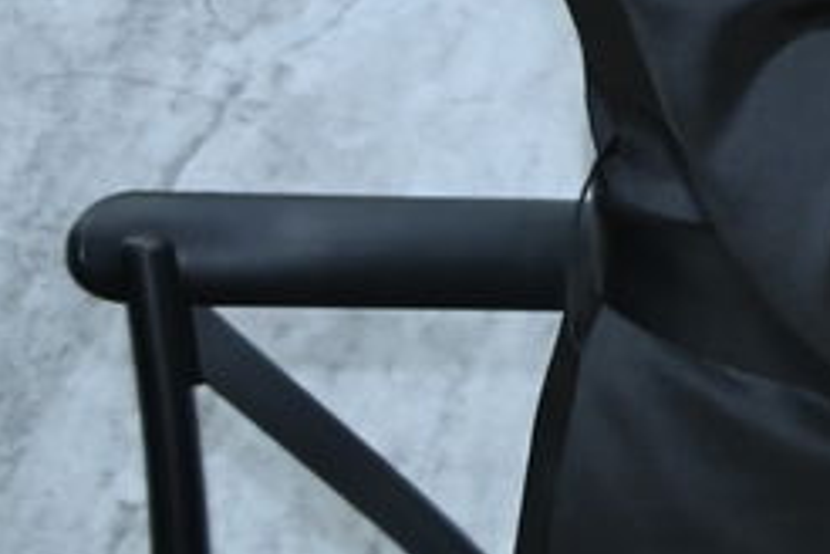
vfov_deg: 6.6
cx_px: 2186
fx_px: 4588
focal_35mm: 199
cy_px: -628
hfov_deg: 9.0
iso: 2000
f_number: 4.5
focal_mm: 35
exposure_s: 1/125
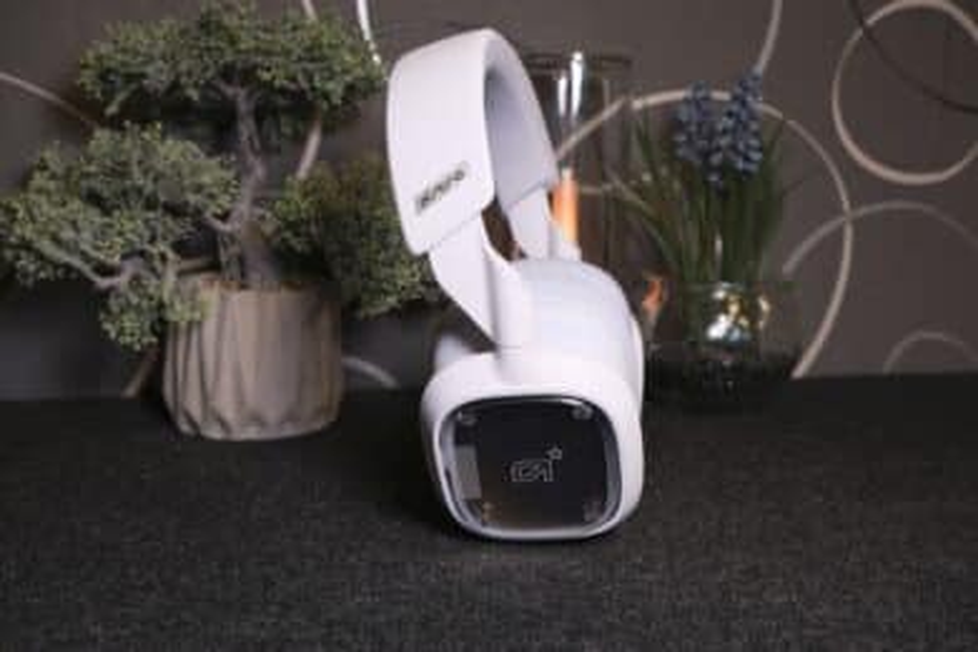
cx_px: 489
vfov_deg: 37.9
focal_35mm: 35
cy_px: 326
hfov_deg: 54.4
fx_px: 951
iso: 1000
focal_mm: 23.5
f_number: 6.4
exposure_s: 1/34
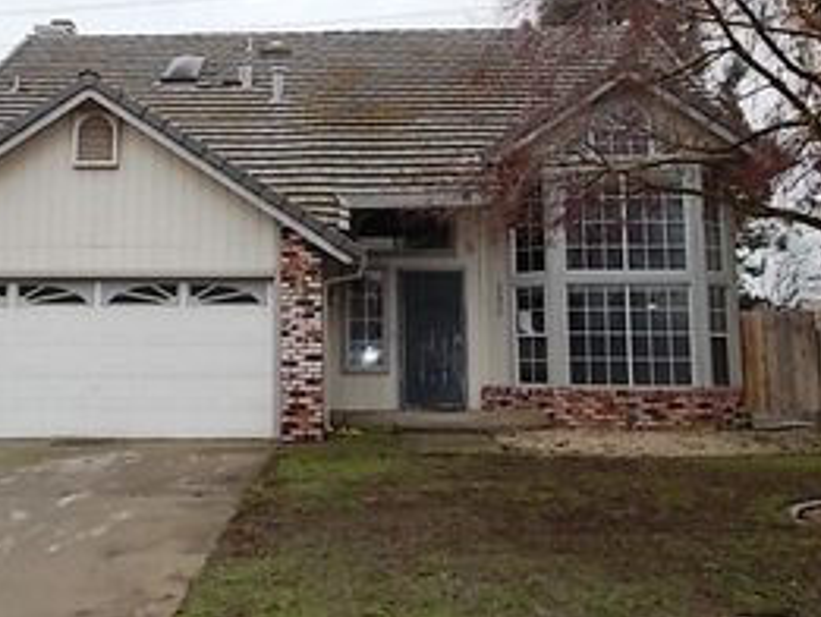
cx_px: 318
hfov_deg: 41.8
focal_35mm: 45
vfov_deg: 32.0
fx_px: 1068
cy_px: 227
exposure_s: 1/320
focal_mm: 6
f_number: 3.6
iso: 80
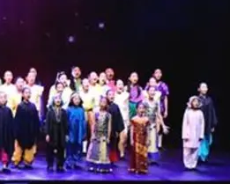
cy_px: 59
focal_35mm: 168
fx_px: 1144
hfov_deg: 11.2
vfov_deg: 9.2
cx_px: -69
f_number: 4.5
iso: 20000
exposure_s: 1/640
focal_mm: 40
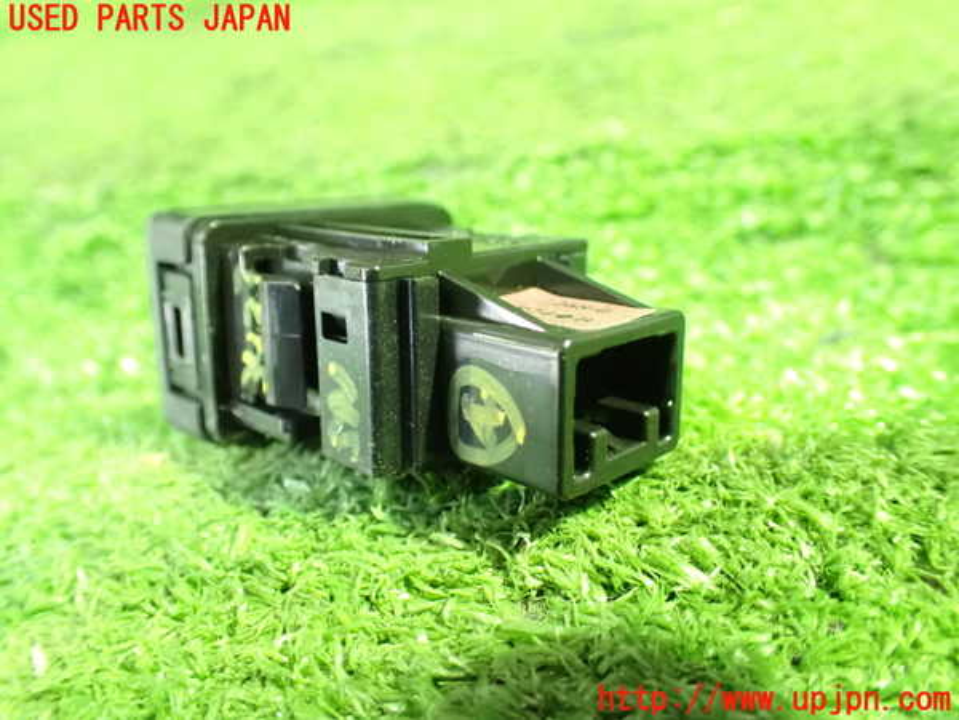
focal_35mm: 30
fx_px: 831
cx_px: 480
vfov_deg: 46.8
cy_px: 360
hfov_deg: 60.0
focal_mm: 5.4
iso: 1600
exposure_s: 1/15
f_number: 2.3
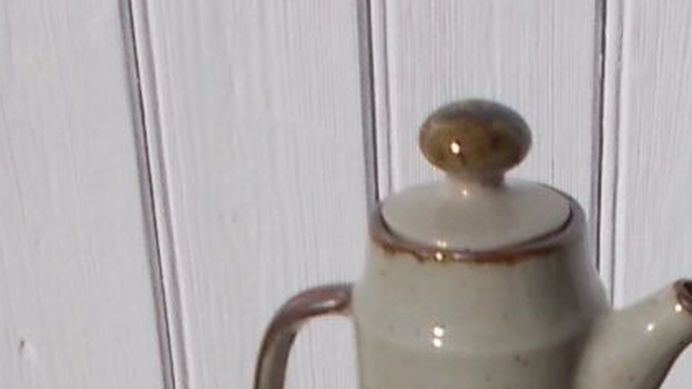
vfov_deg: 9.9
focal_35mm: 108
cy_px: 908
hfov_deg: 19.6
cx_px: 572
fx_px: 1981
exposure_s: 1/500
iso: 80
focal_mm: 4.6
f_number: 8
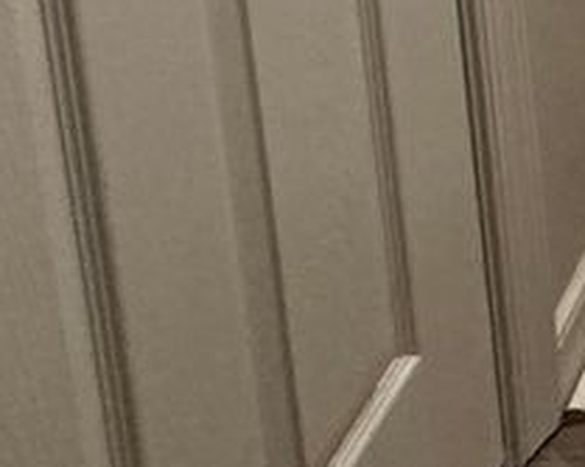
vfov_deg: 12.0
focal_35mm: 99
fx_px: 1713
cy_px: -700
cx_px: 1236
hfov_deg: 15.0
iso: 400
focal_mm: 2.22
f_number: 2.2
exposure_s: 1/60
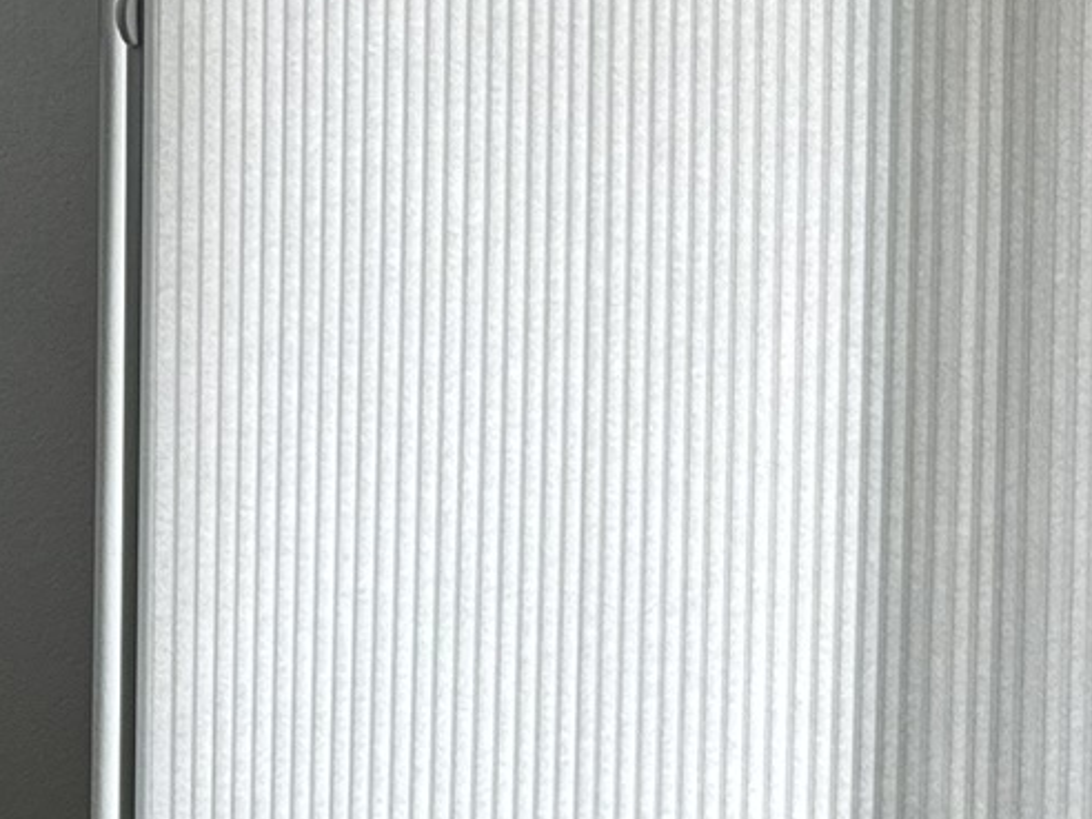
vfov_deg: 14.7
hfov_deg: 18.6
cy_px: 127
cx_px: 1310
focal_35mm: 100
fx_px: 3155
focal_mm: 6.76
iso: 64
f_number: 1.78
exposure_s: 1/121
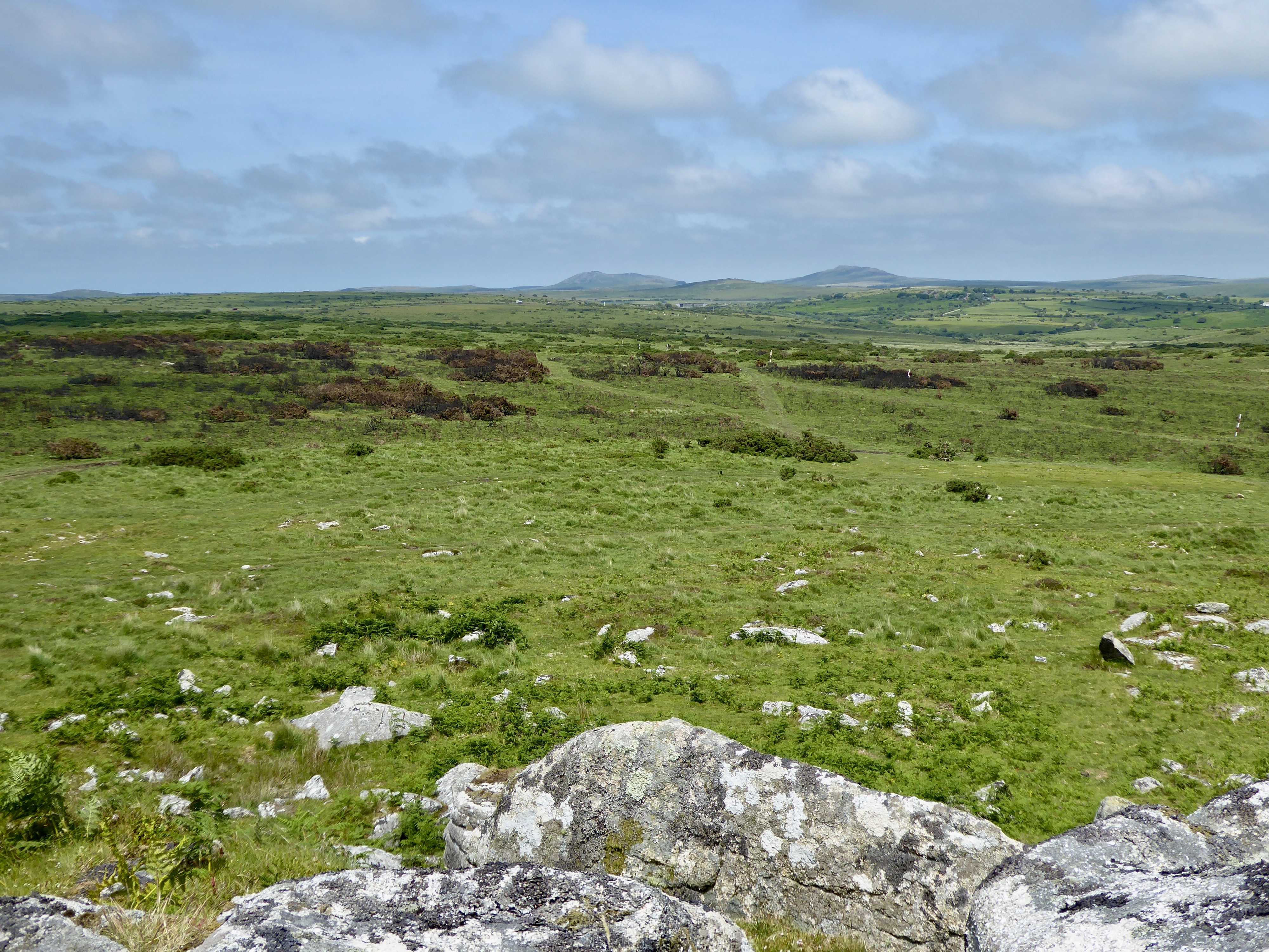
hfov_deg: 42.9
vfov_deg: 32.9
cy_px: 476
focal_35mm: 44
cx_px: 634
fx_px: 1613
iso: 80
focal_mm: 7.8
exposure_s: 1/640
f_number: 3.9
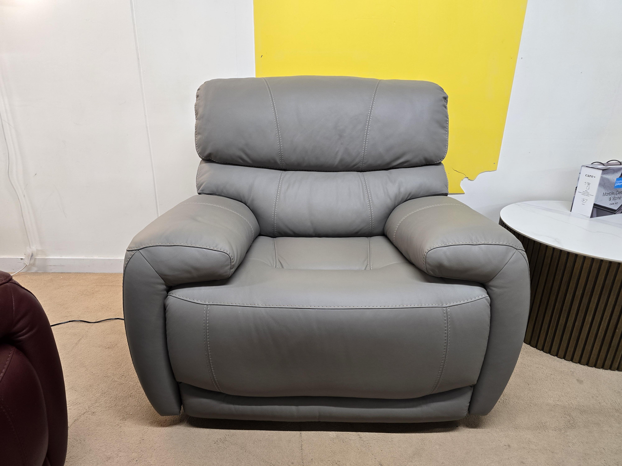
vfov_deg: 58.9
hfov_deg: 73.9
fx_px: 413
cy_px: 233
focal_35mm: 23
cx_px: 311
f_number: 1.7
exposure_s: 1/100
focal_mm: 6.3
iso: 160
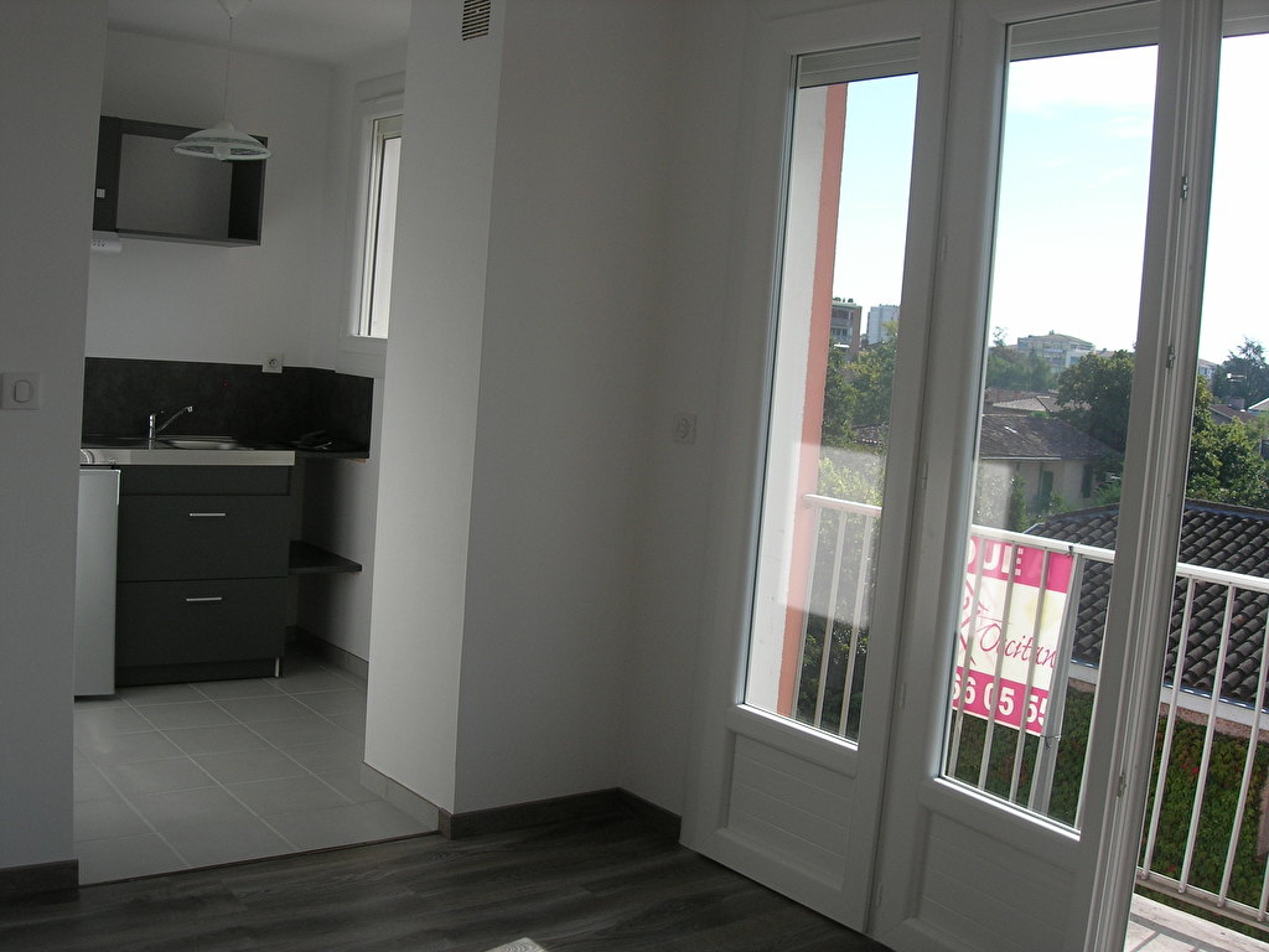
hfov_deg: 49.0
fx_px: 1393
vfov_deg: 37.7
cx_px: 634
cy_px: 476
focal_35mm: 38
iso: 64
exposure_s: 1/321
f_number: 4.8
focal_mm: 7.8
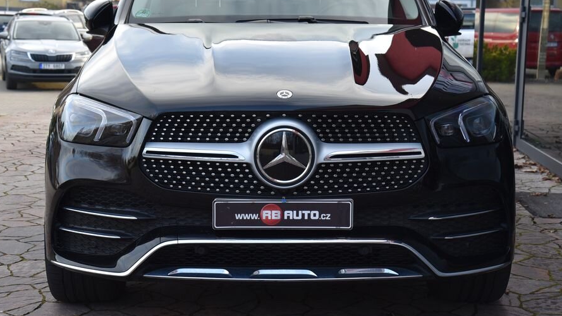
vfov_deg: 17.2
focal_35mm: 70
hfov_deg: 30.1
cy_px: 126
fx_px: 1043
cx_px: 266
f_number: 6.3
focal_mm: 58
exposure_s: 1/160
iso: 500
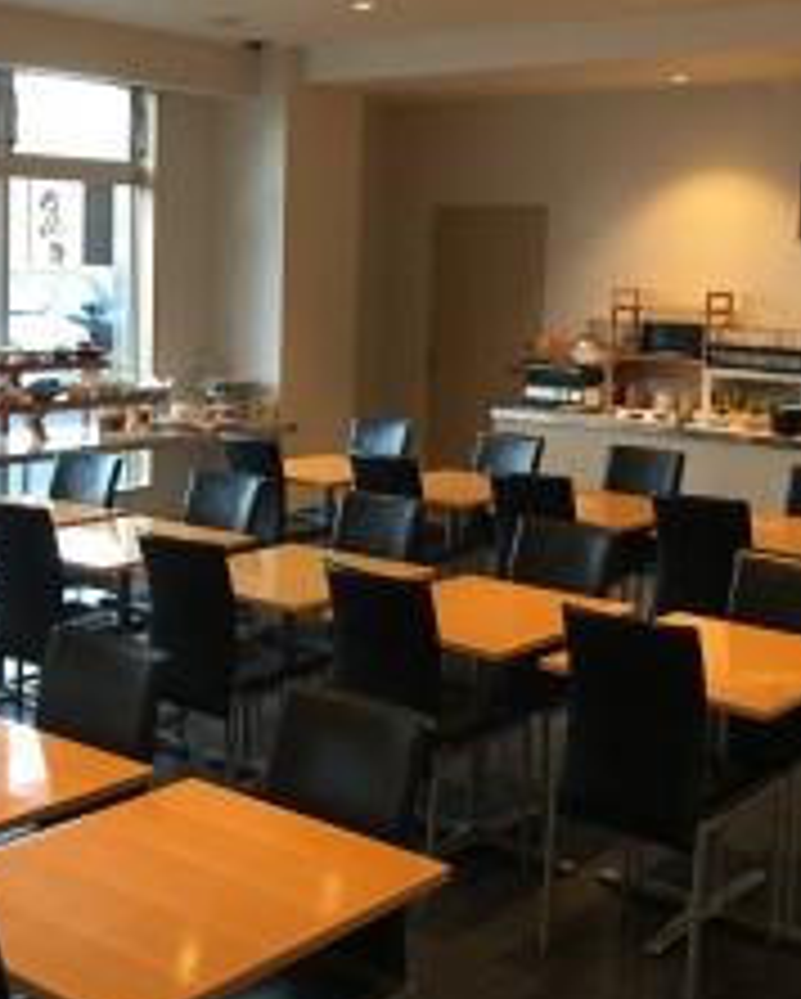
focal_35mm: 51
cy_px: 410
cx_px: 261
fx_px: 1509
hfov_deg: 29.5
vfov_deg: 36.5
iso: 100
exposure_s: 1/30
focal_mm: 4.15
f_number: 2.2
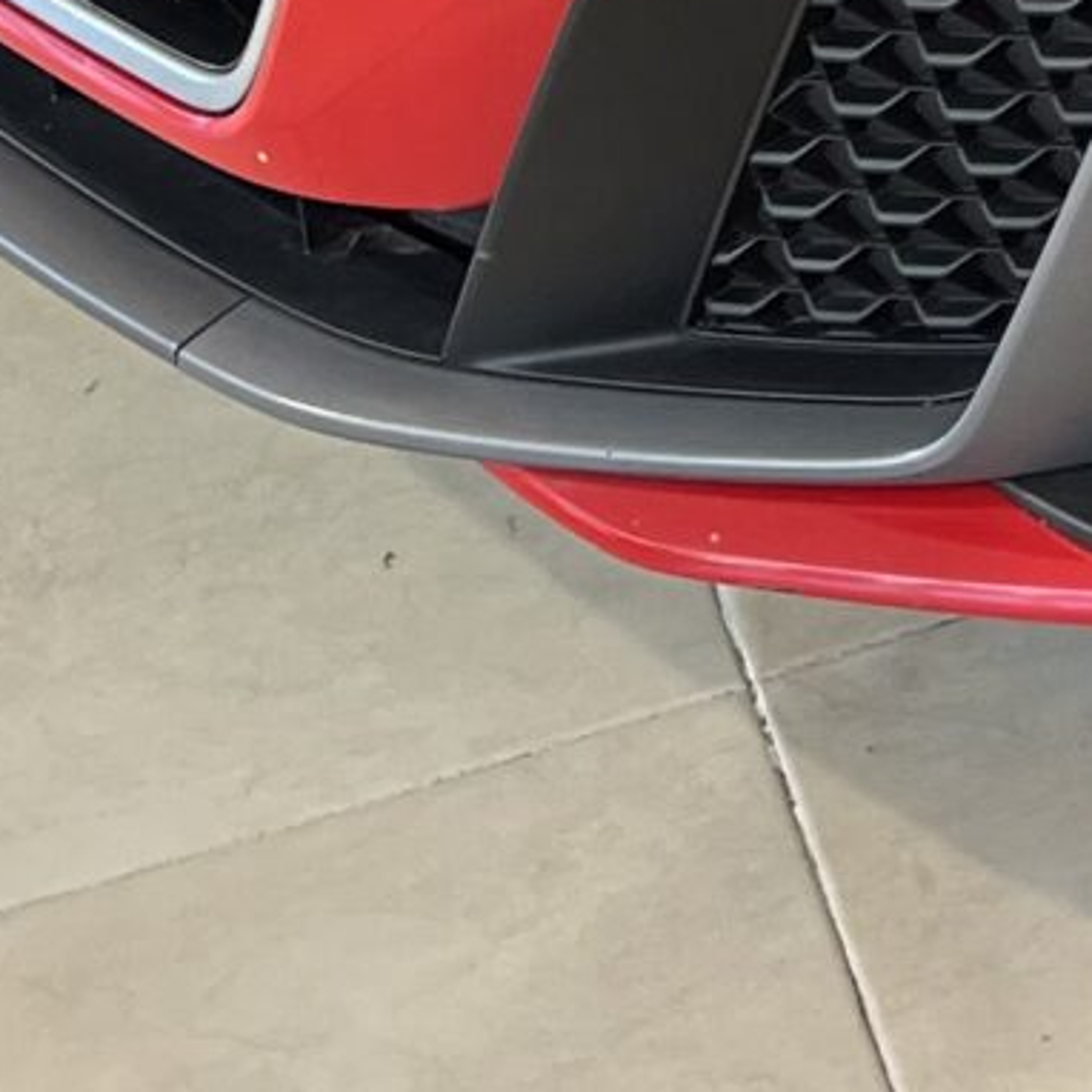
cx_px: 2450
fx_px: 5496
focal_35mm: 154
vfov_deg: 9.9
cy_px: -1598
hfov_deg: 10.1
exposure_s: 1/122
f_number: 1.6
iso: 100
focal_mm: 5.1
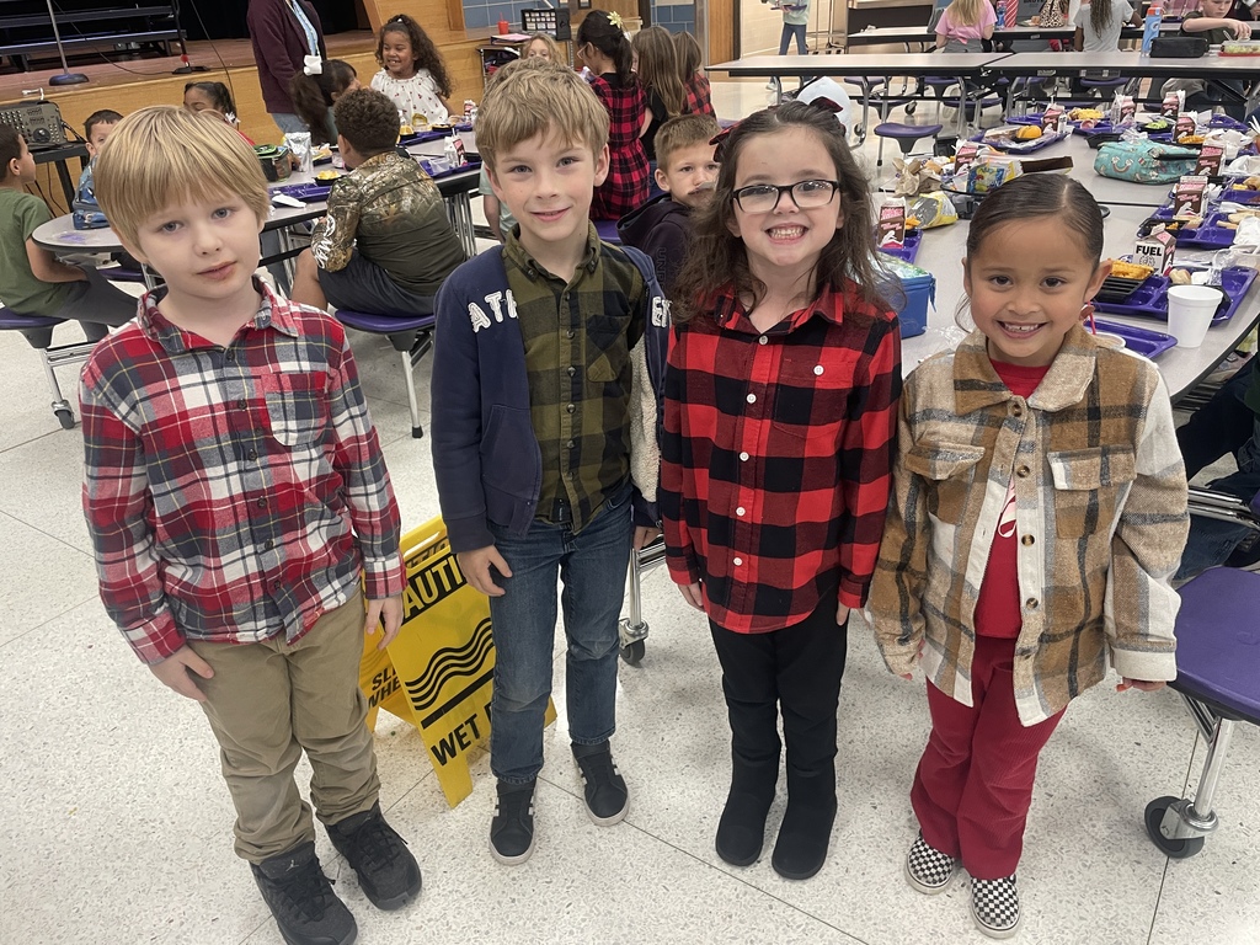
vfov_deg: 53.1
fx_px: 946
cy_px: 472
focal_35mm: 26
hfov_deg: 67.3
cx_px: 630
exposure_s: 1/60
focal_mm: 4.2
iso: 160
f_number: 1.6
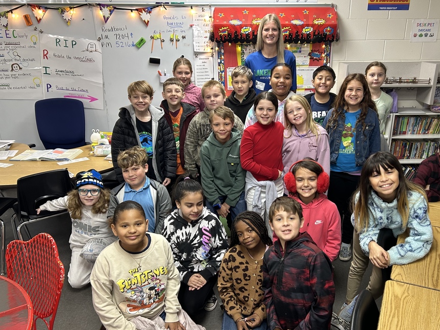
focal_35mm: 31
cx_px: 254
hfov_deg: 58.1
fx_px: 394
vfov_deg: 45.3
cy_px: 188
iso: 100
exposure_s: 1/60
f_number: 1.5
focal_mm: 5.7
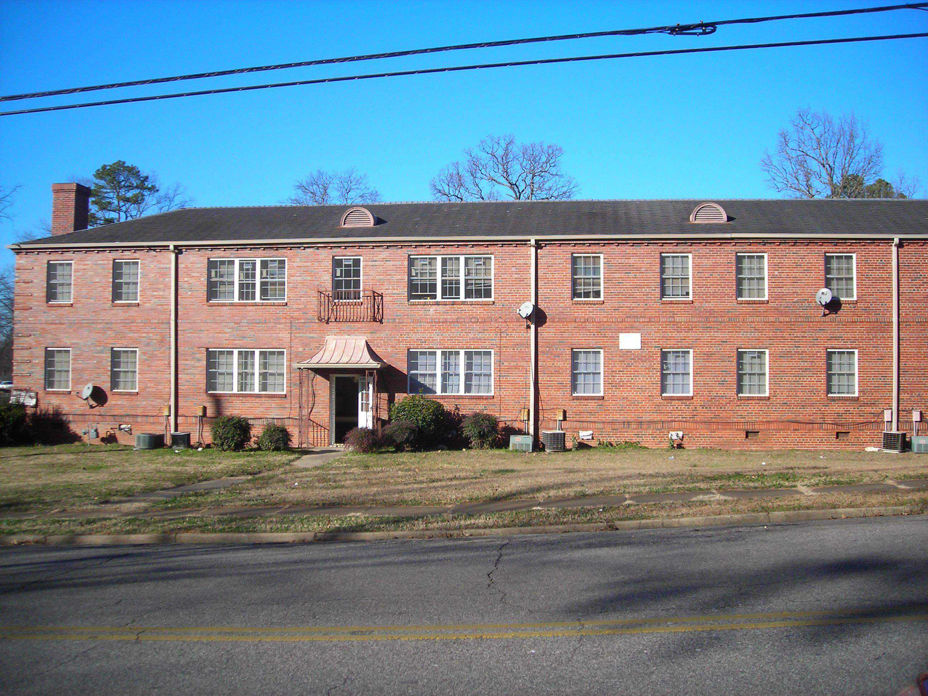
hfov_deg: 49.0
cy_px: 348
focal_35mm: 38
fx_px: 1019
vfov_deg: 37.7
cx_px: 464
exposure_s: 1/127
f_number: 6.4
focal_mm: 6.3
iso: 50
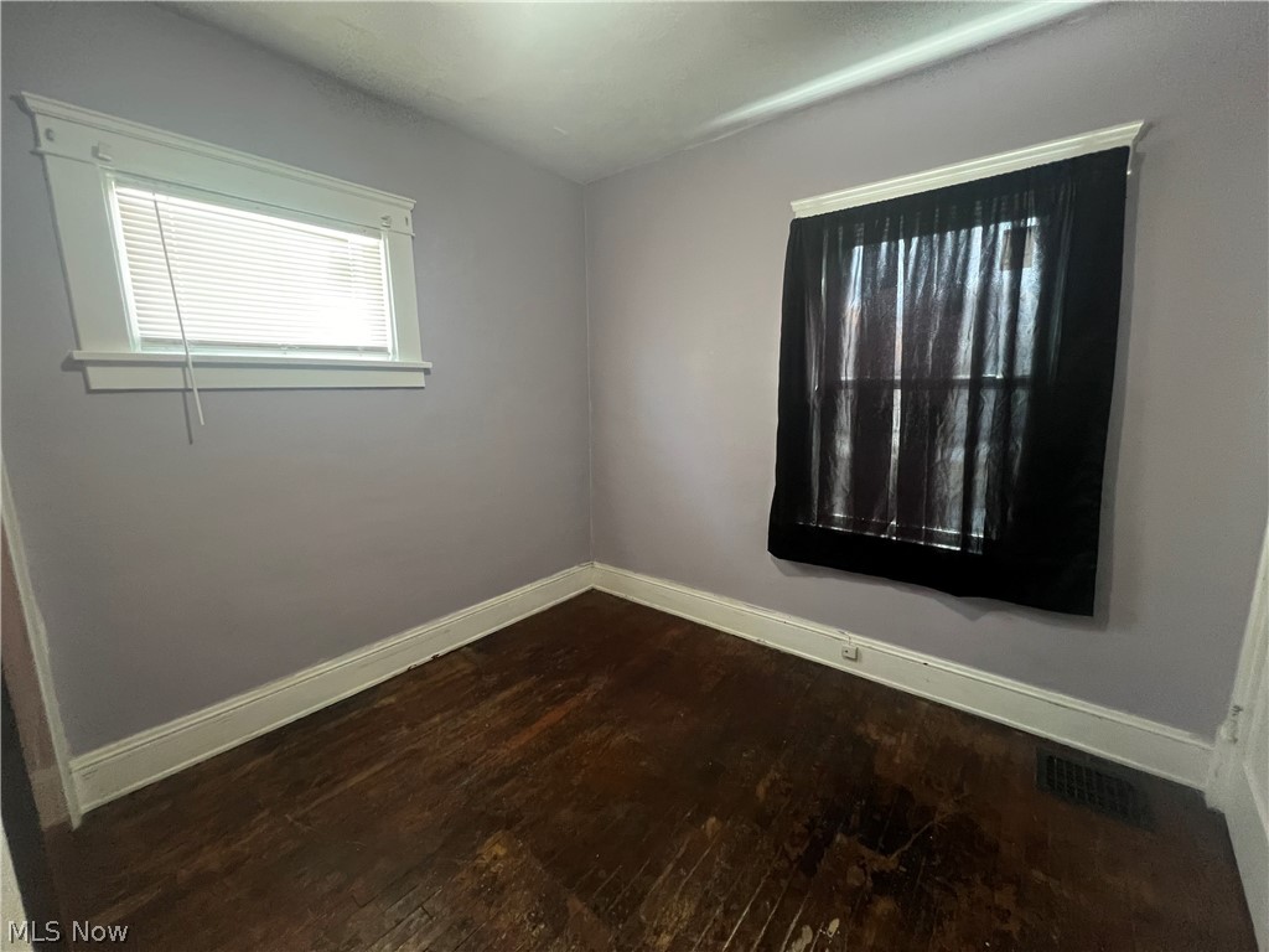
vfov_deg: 89.9
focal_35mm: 13
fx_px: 477
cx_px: 634
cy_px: 476
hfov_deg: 106.2
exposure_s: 1/60
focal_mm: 1.57
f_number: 1.8
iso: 400
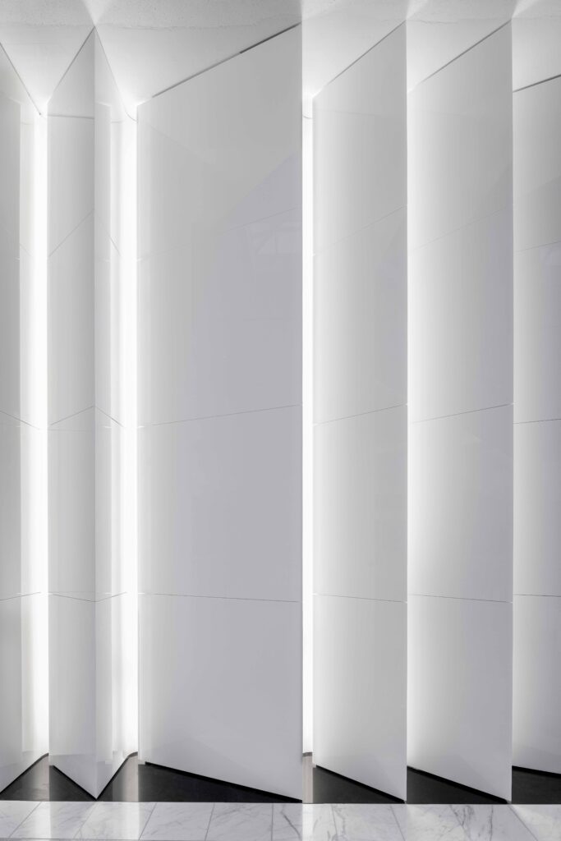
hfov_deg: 64.6
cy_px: 420
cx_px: 280
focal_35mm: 19
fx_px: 444
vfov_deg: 86.9
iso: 200
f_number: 10
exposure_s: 1/4
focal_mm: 19
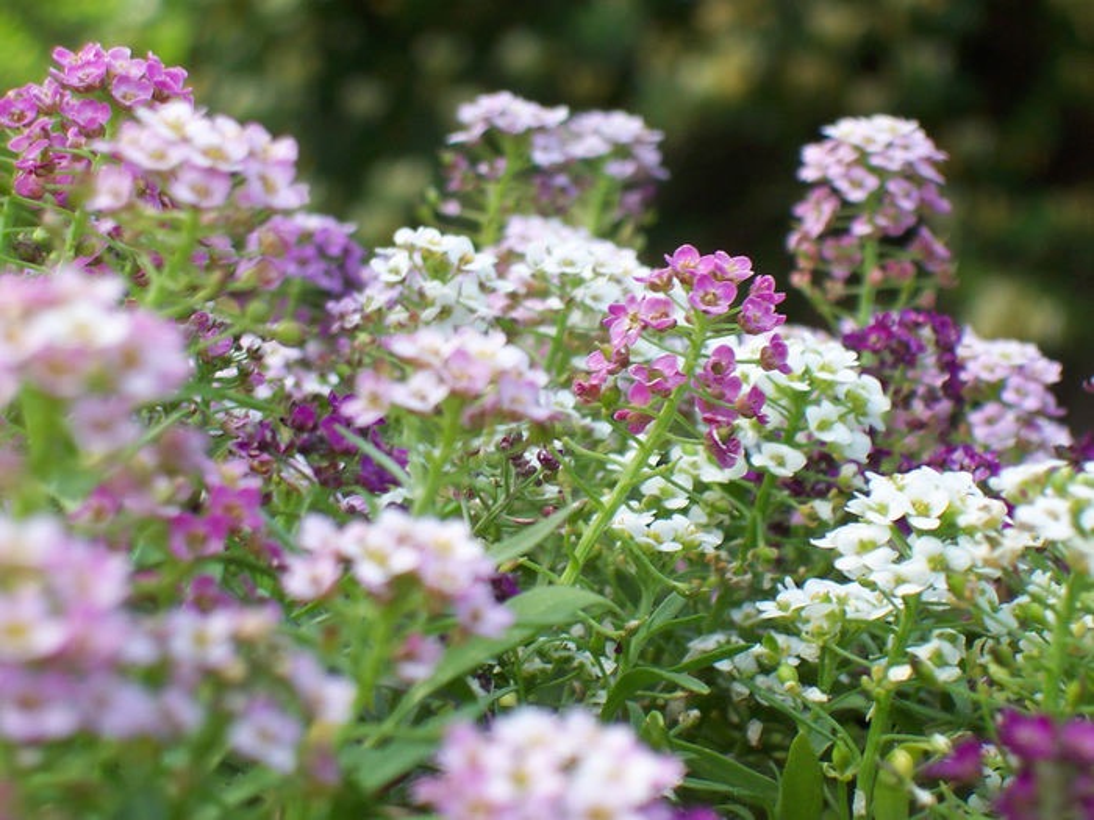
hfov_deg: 17.7
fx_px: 3508
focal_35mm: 111
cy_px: 410
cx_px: 547
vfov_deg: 13.3
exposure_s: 1/180
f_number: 4.8
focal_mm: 16.8
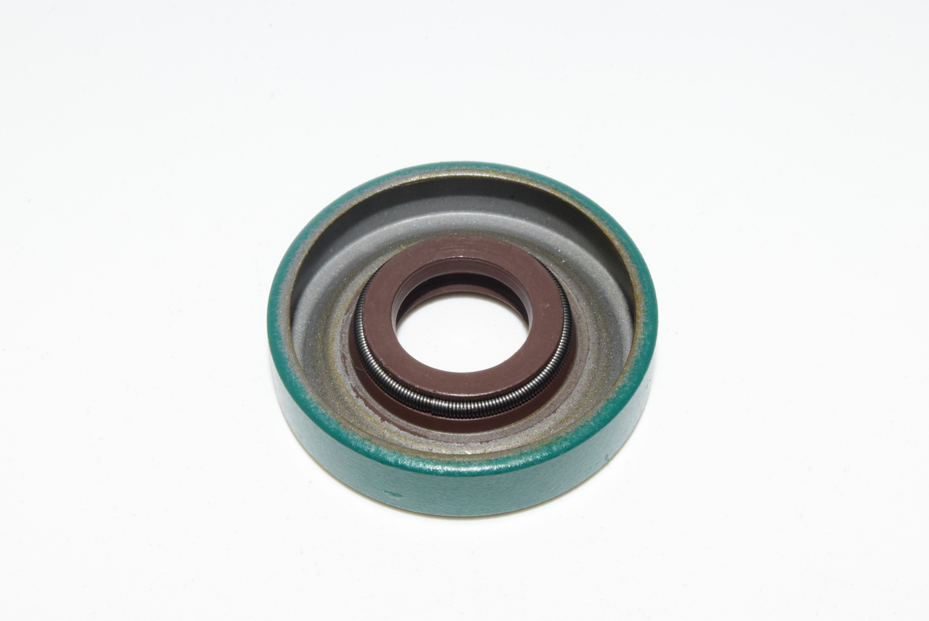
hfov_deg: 24.6
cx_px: 464
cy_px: 310
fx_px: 2131
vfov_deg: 16.6
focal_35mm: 82
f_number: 36
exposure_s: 1/60
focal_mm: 55
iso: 1600
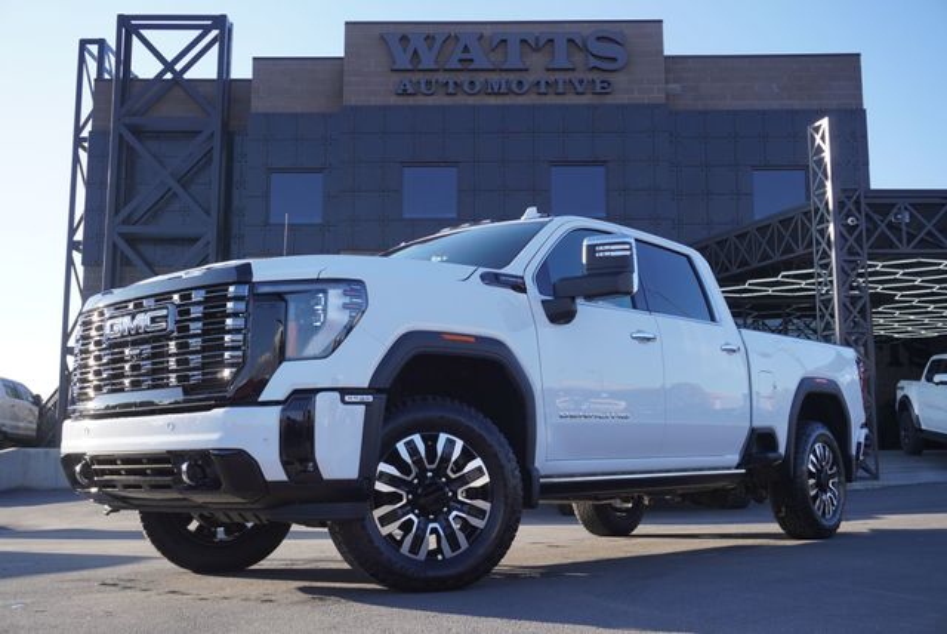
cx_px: 474
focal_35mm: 39
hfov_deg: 49.5
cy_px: 317
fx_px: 1027
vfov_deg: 34.3
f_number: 6.3
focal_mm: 26
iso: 100
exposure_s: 1/125
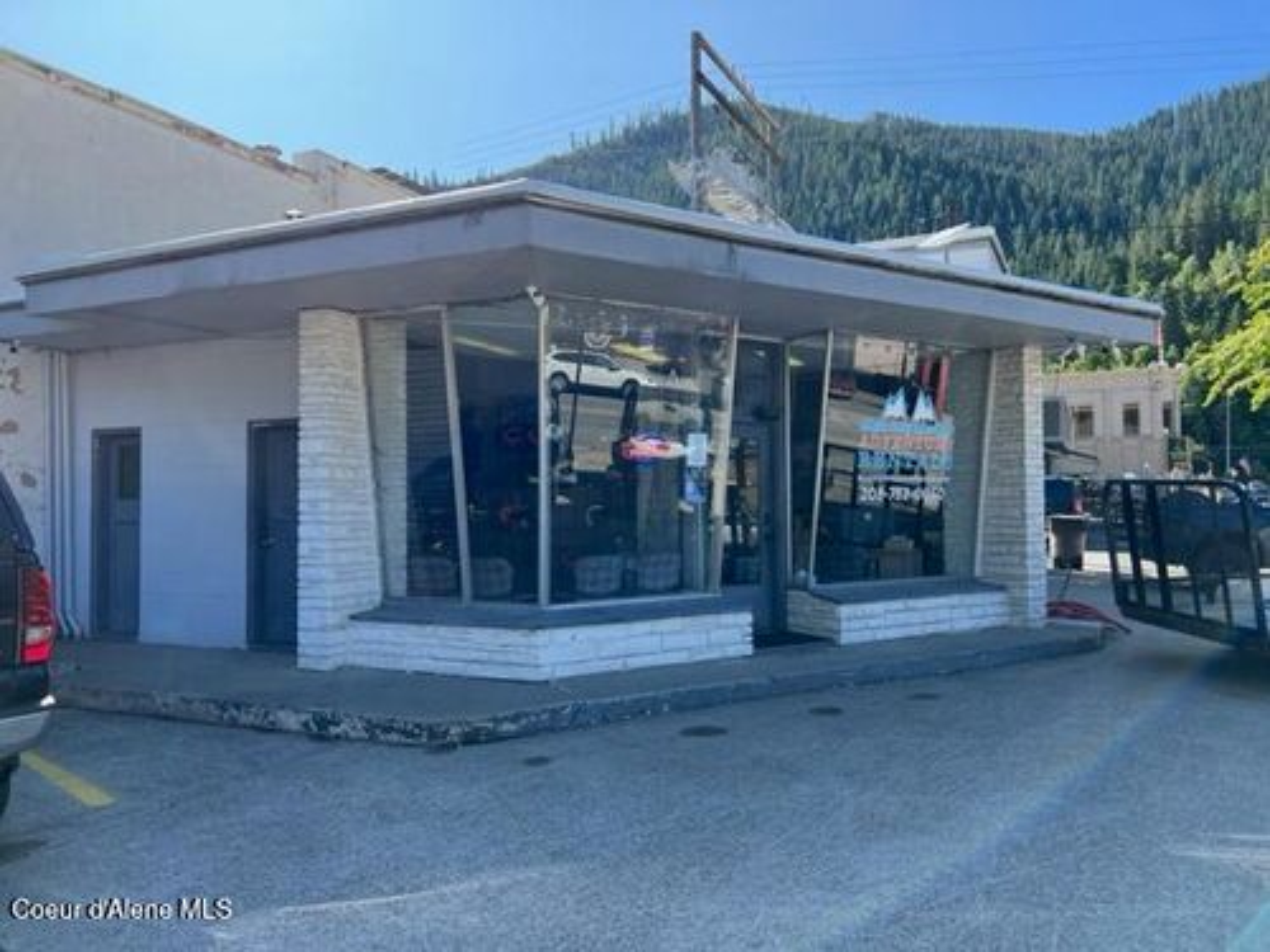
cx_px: 635
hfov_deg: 67.3
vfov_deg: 53.1
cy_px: 476
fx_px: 954
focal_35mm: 26
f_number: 1.5
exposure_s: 1/1159
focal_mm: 5.7
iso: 50
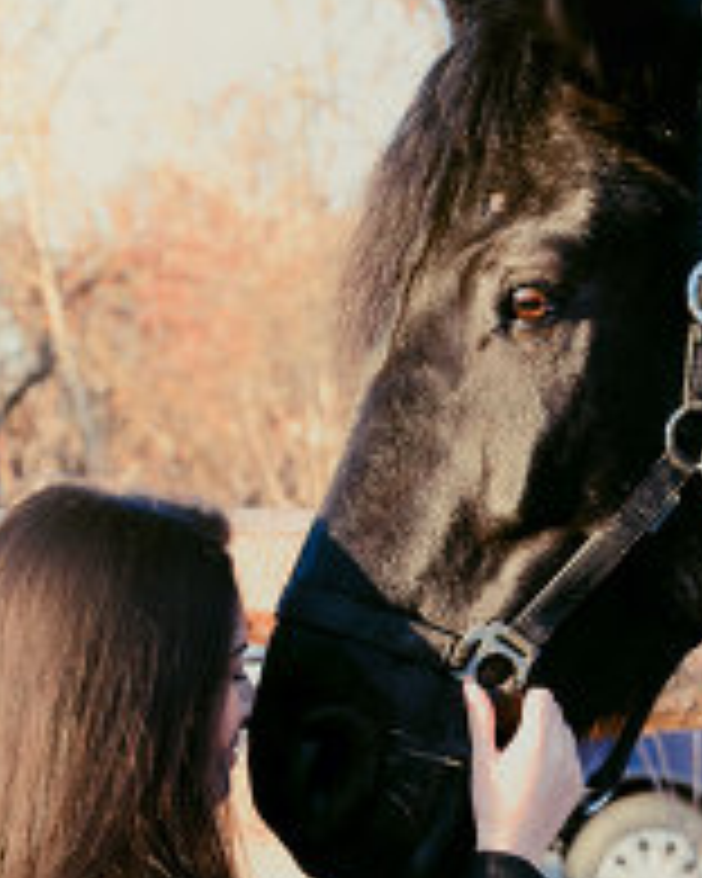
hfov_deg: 8.3
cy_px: 693
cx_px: 380
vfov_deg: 10.4
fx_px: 4831
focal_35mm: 186
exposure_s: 1/125
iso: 320
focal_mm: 66
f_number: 5.6
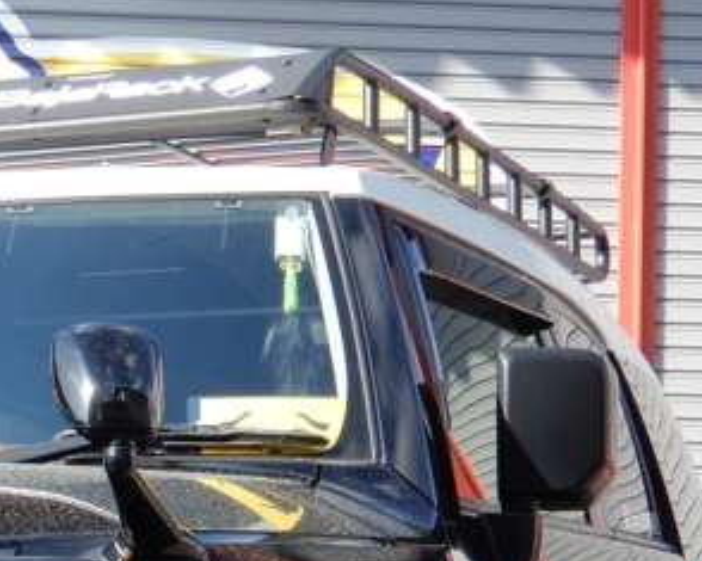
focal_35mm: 153
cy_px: 783
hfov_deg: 12.3
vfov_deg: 9.8
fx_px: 3178
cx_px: -196
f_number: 4
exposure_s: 1/160
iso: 80
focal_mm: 8
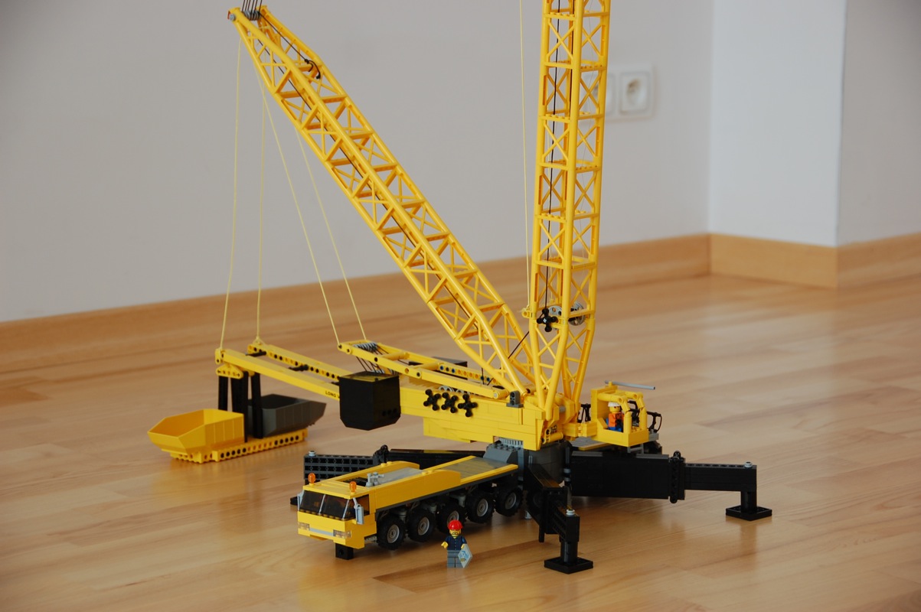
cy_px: 306
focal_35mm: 105
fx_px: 2684
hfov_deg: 19.5
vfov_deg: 13.0
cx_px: 460
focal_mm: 70
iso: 200
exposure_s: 1/15
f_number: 5
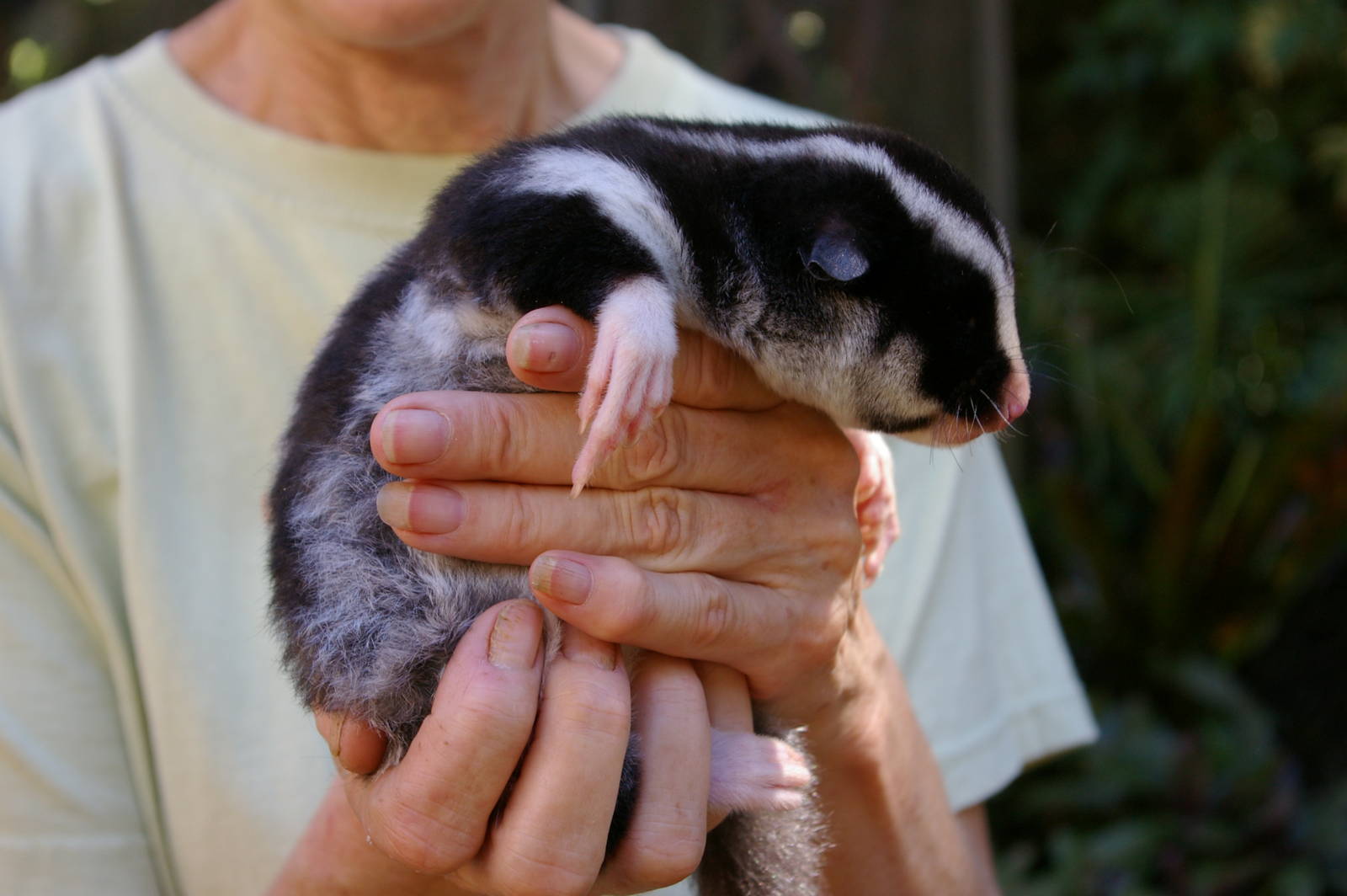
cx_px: 674
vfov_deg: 23.7
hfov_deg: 35.1
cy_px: 448
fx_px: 2131
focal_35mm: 57
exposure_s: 1/125
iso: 400
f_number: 6.7
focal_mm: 38
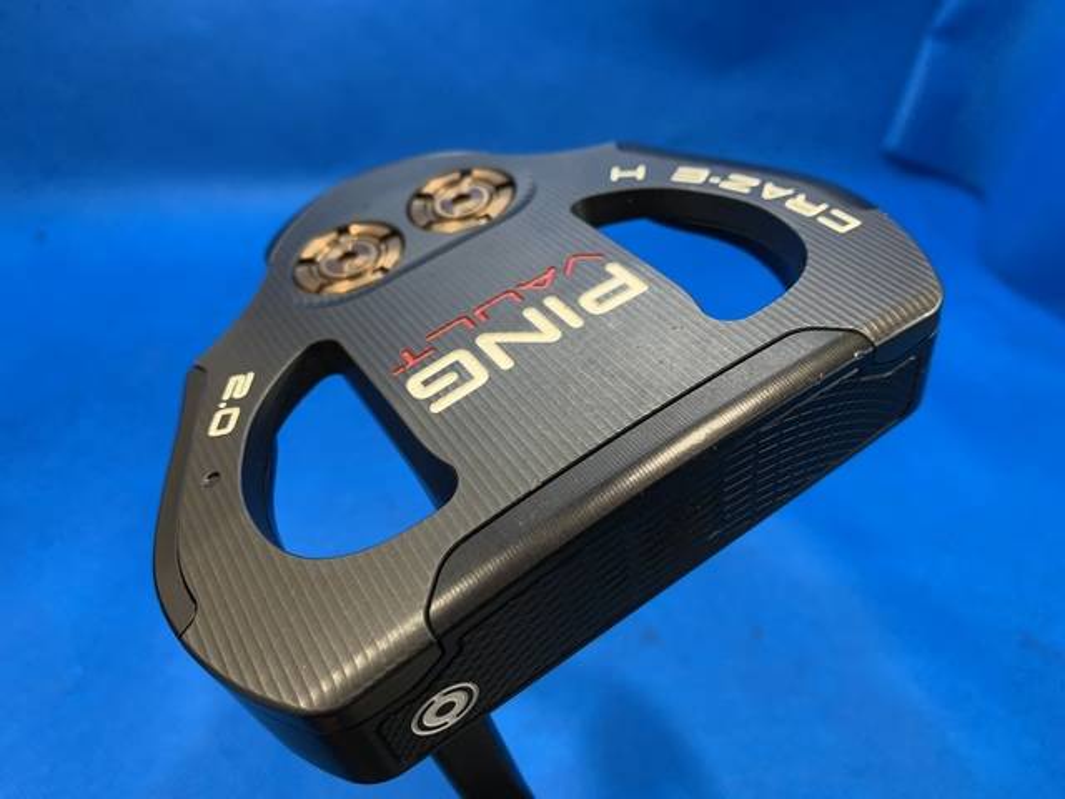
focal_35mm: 26
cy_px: 400
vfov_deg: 53.1
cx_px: 532
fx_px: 800
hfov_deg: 67.3
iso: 125
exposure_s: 1/60
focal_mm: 4.25
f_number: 1.8
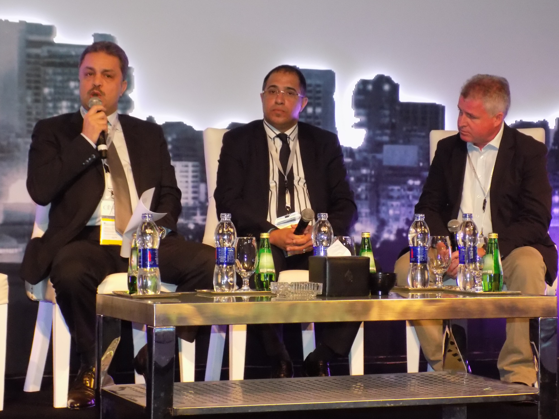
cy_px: 210
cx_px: 280
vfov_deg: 17.2
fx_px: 1389
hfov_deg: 22.8
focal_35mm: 86
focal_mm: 15.3
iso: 640
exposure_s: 1/30
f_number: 4.4
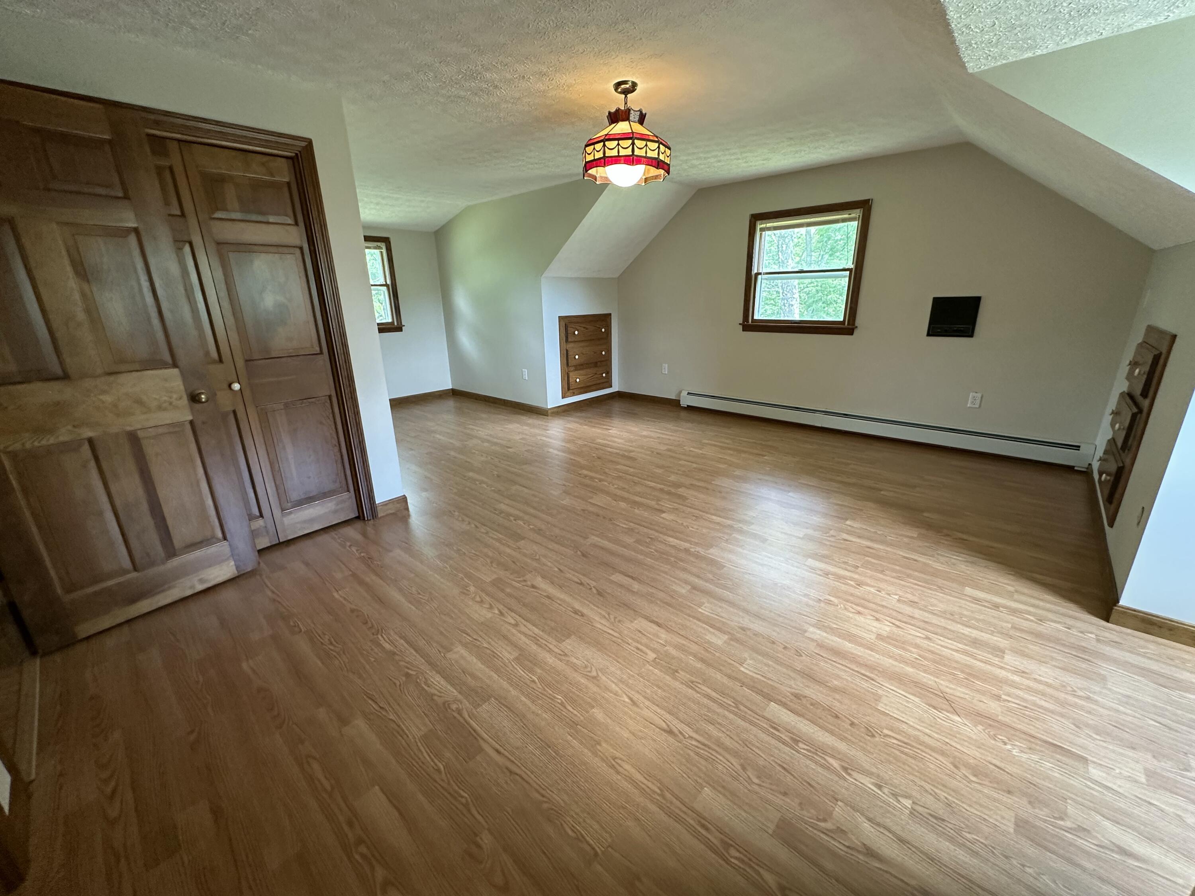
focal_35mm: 14
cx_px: 598
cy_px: 448
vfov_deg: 85.7
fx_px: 483
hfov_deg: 102.1
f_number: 2.2
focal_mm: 2.22
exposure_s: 1/60
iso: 250
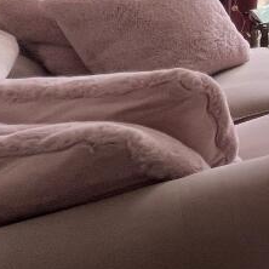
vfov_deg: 28.4
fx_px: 466
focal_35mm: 53
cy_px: -47
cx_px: 608
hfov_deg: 16.5
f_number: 1.8
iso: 50
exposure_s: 1/99
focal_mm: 1.57
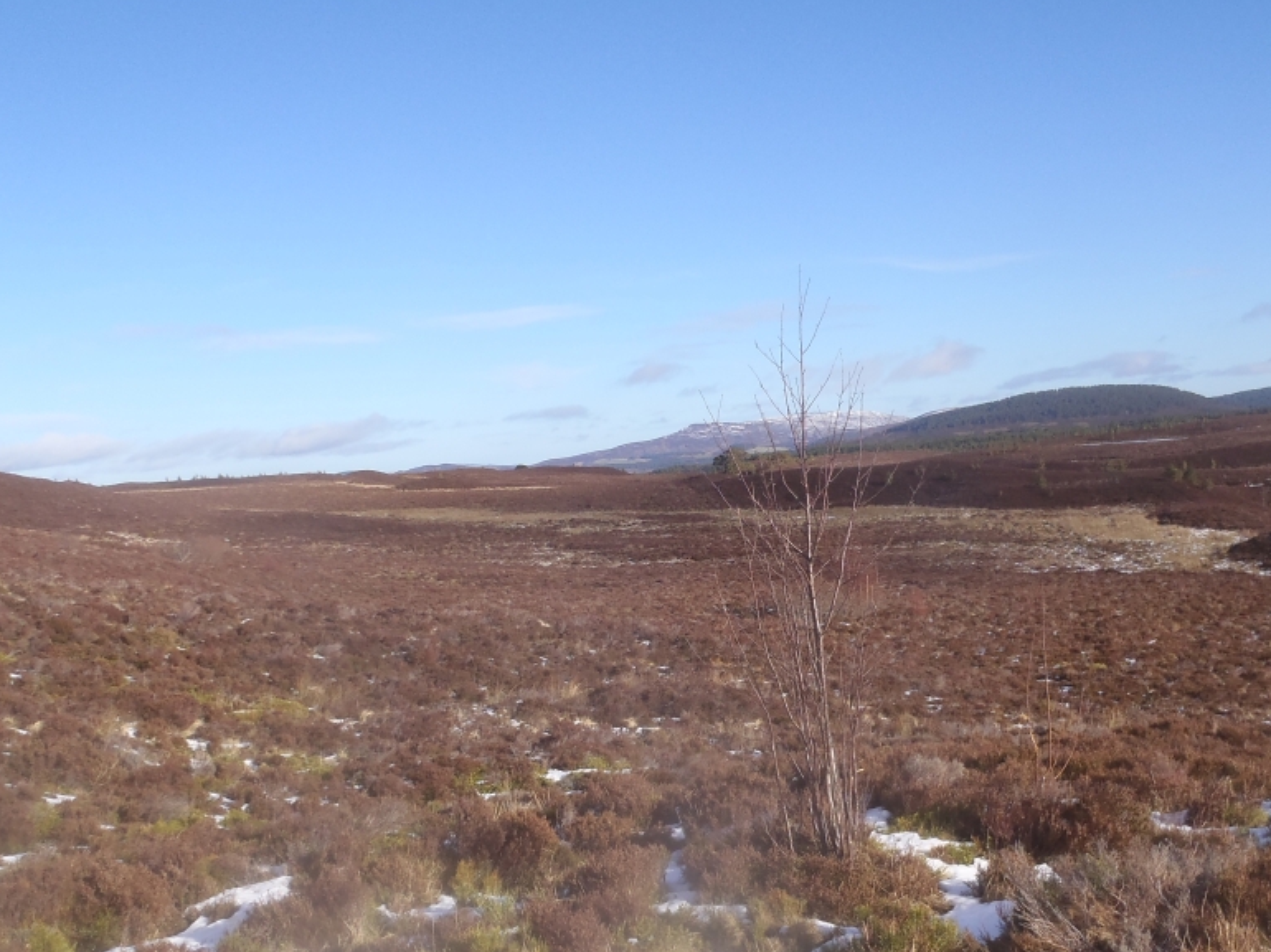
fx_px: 1432
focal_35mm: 39
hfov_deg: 47.7
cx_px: 741
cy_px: 579
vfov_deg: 36.6
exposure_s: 1/500
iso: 80
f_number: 4.5
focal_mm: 5
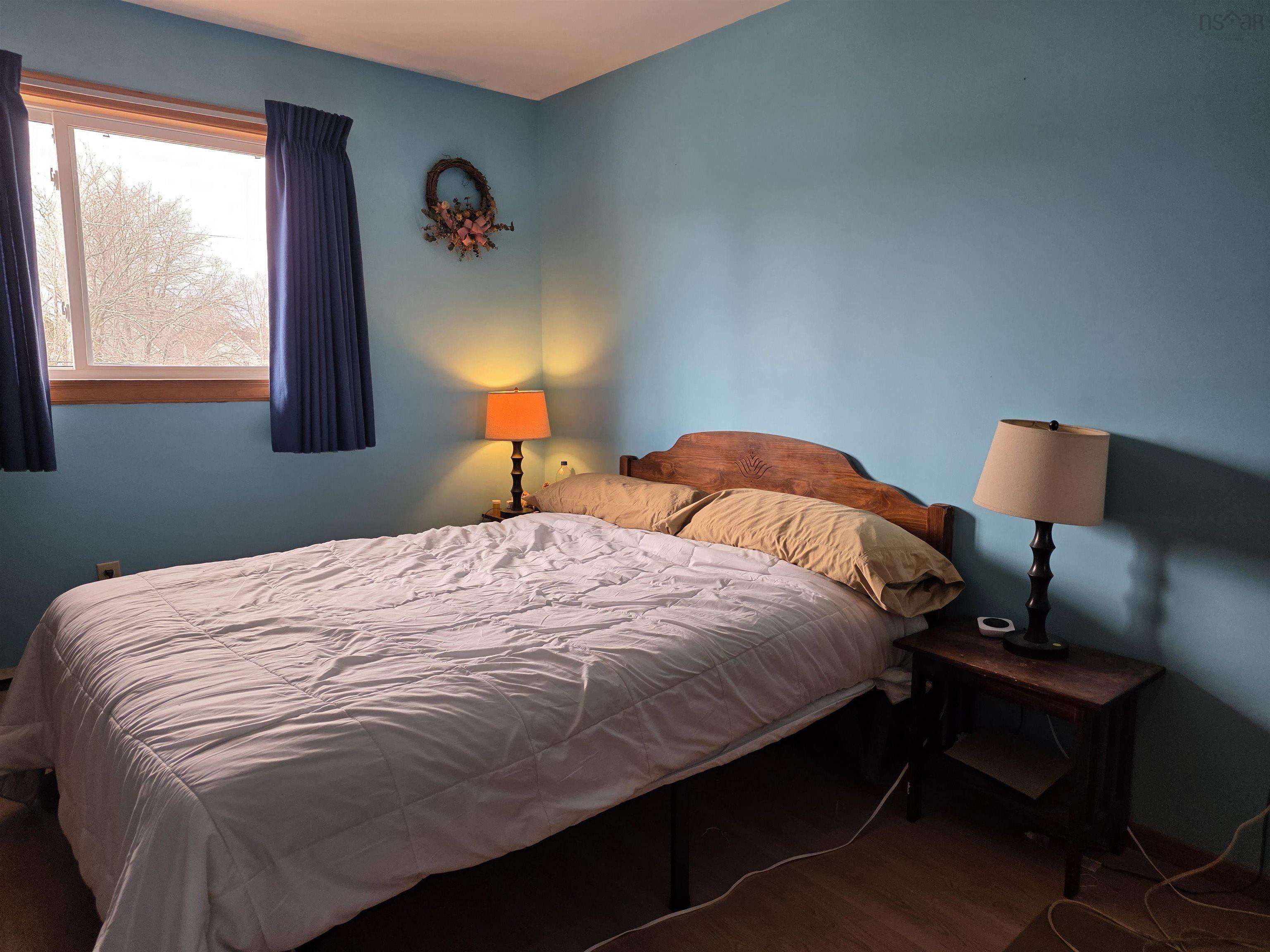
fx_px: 844
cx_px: 635
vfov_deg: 58.9
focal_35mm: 23
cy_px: 476
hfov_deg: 73.9
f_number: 1.7
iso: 100
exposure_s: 1/120
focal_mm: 6.3
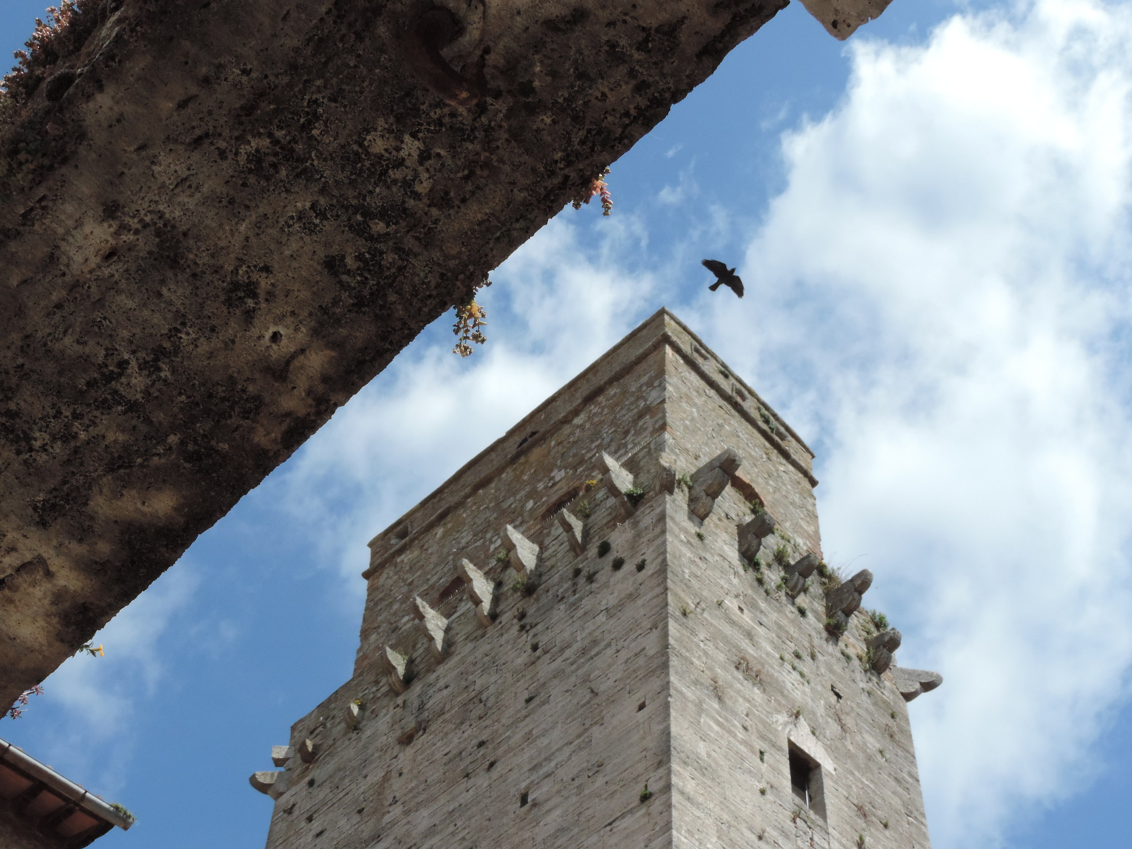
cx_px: 566
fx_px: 1962
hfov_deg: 32.2
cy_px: 424
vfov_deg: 24.4
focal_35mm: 60
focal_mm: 10.7
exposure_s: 1/1250
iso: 400
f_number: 6.6
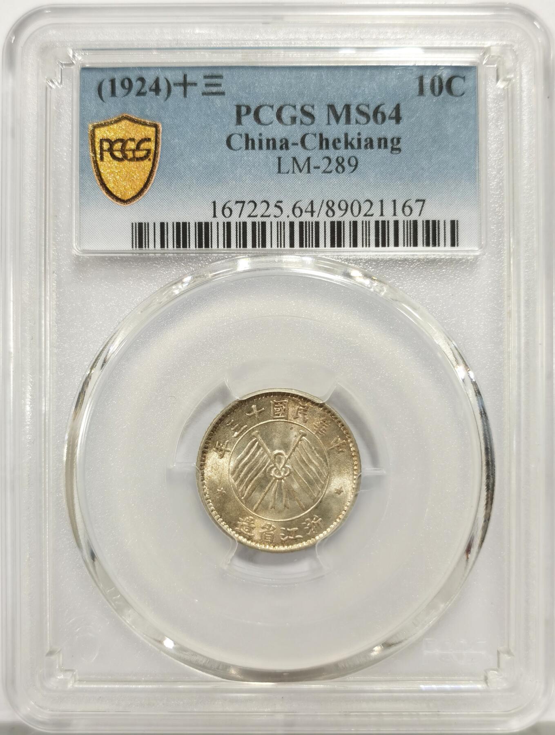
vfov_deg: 35.5
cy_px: 368
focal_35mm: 54
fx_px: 1149
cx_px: 278
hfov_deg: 27.1
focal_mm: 5.56
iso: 100
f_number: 16
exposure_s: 1/100
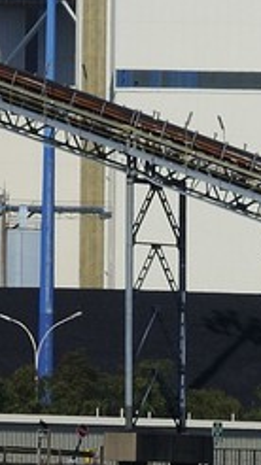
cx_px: -219
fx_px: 10492
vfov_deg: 2.5
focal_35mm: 851
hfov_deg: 1.4
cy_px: -735
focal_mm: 125
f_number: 11
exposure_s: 1/640
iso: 200
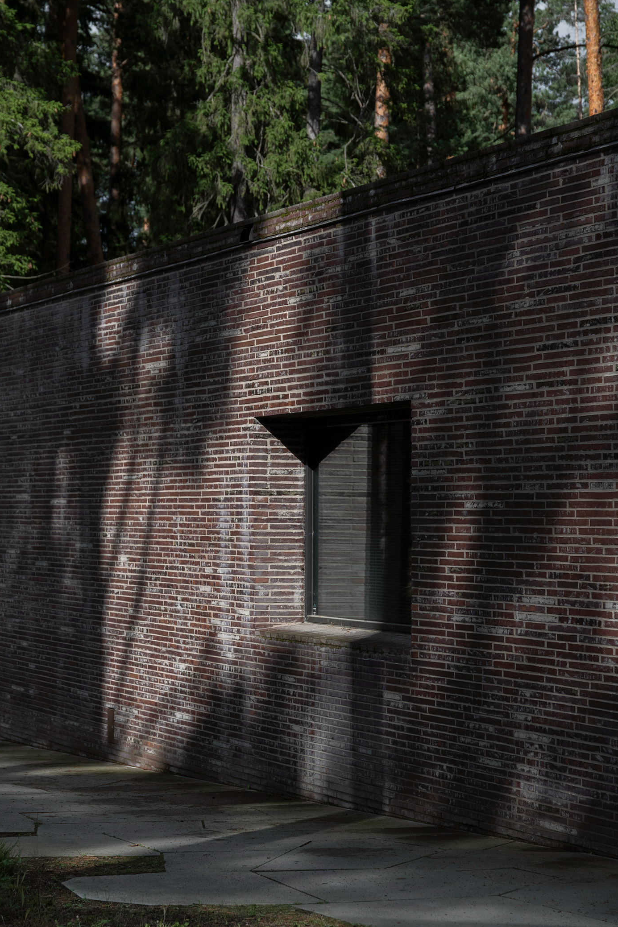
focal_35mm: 96
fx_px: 2472
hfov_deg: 14.2
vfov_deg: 21.2
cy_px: 466
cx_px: 307
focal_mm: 95
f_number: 7.1
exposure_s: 1/1000
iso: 400
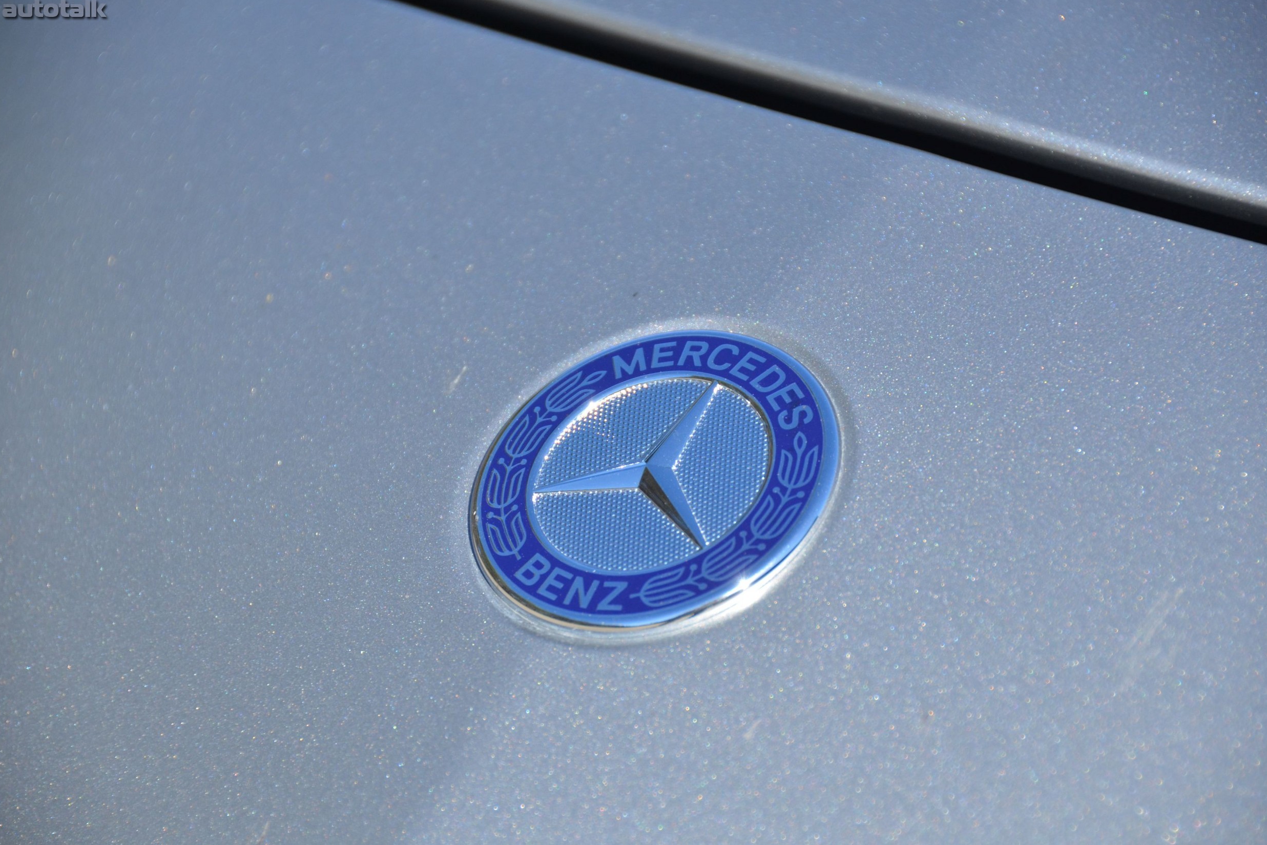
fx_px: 7989
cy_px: 421
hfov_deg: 9.1
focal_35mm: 227
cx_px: 633
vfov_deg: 6.1
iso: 400
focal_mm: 150
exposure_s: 1/1000
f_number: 5.6
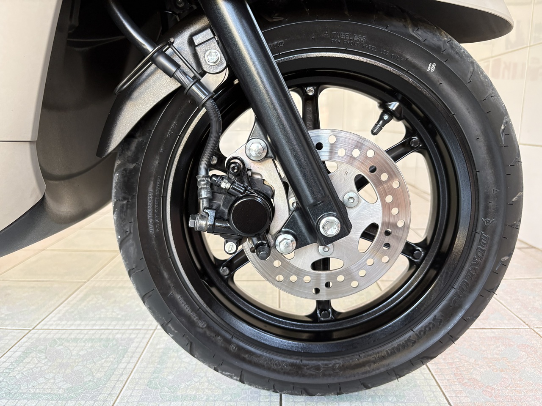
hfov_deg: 67.3
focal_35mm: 26
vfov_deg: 53.1
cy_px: 203
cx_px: 271
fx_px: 407
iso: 125
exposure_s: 1/60
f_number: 1.6
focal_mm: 5.96
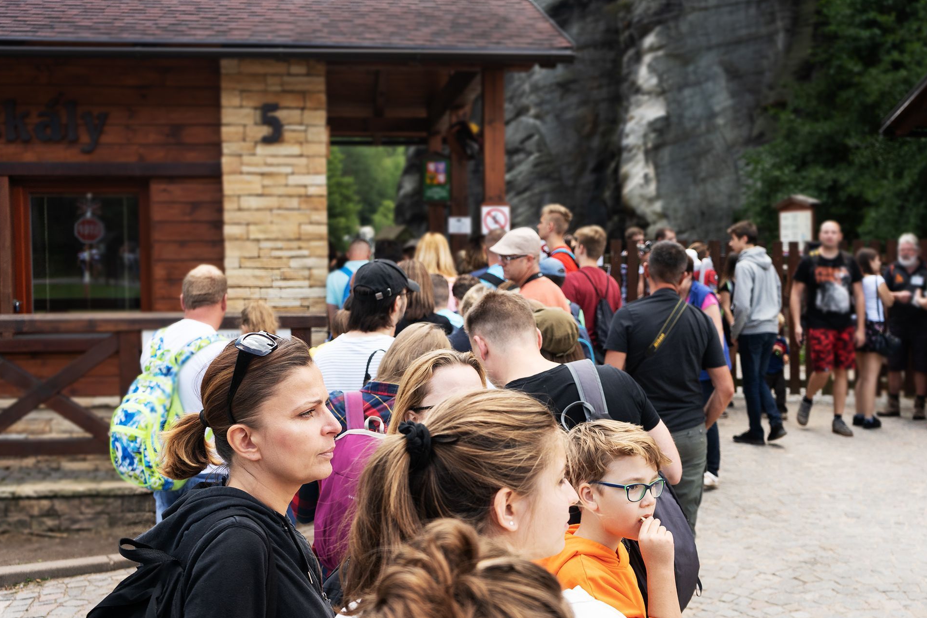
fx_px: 1133
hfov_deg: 44.5
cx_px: 469
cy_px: 314
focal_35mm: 44
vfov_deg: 30.5
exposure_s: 1/500
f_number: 5.6
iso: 500
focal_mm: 43
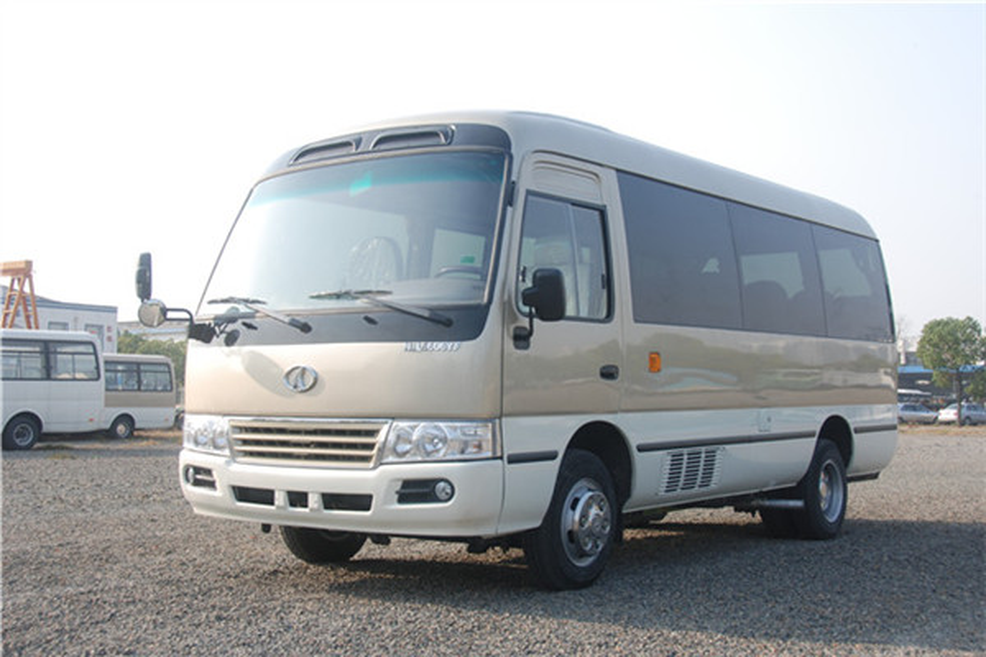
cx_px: 493
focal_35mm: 46
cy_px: 328
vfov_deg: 28.9
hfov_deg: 42.3
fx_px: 1273
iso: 100
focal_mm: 31
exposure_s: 1/160
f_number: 6.3
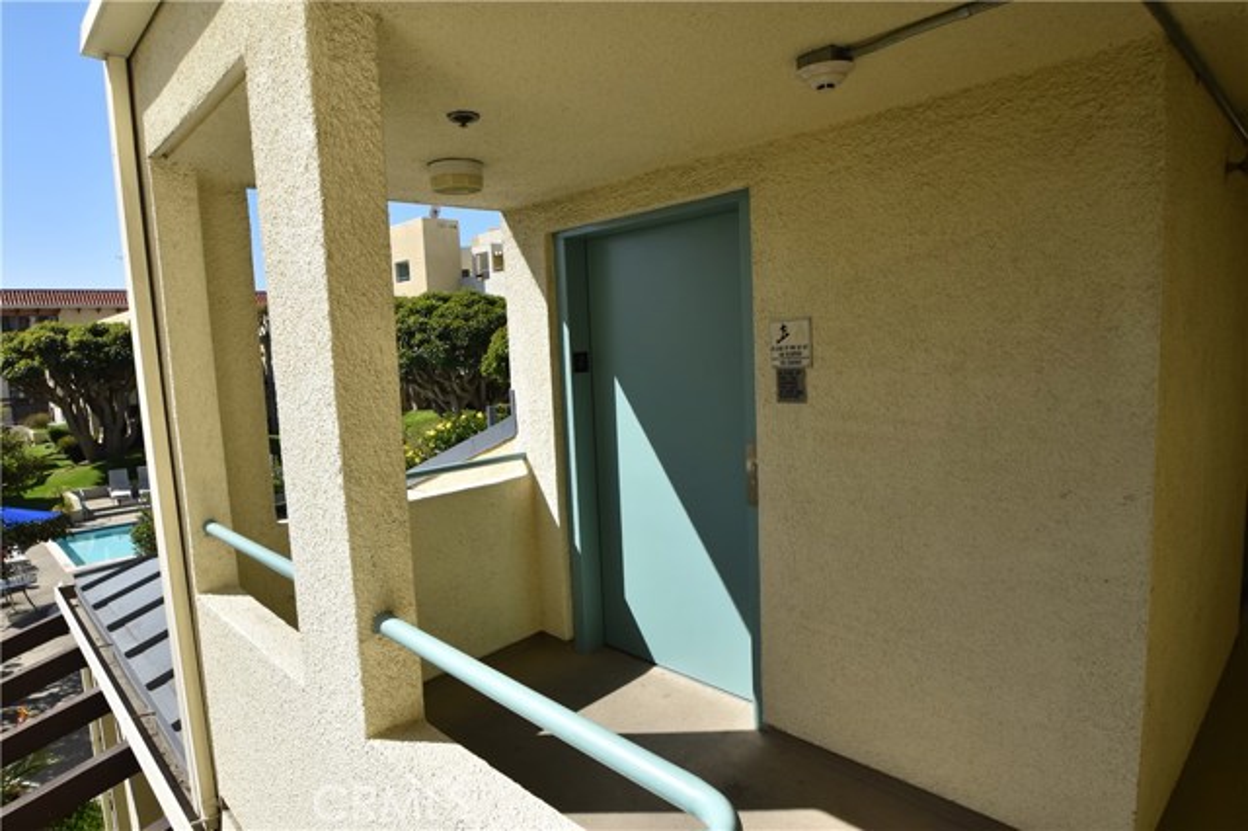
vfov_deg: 59.4
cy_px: 416
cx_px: 624
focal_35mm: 21
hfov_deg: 81.2
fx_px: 728
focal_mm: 14
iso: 200
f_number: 9
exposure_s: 1/640
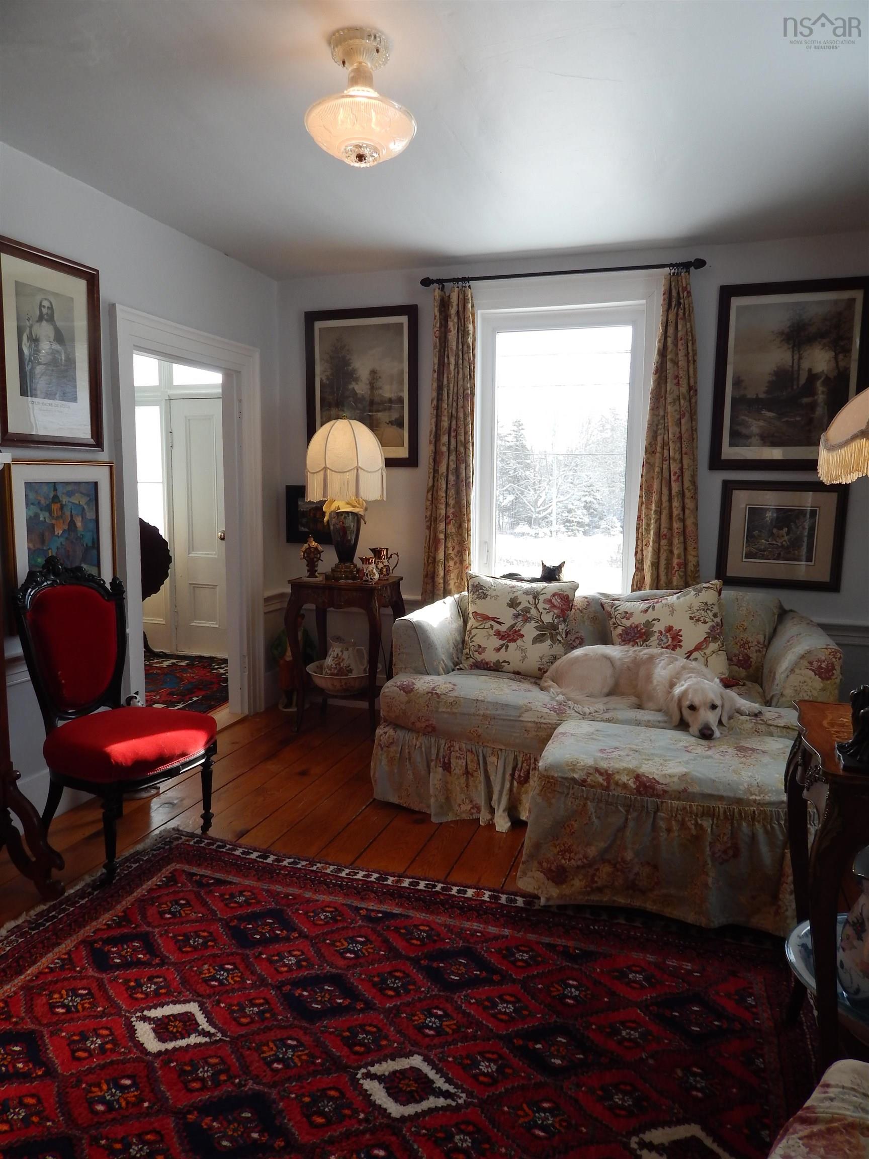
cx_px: 434
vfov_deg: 73.9
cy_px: 580
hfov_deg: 58.9
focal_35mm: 23
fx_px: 770
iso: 125
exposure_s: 1/125
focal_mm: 4
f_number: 3
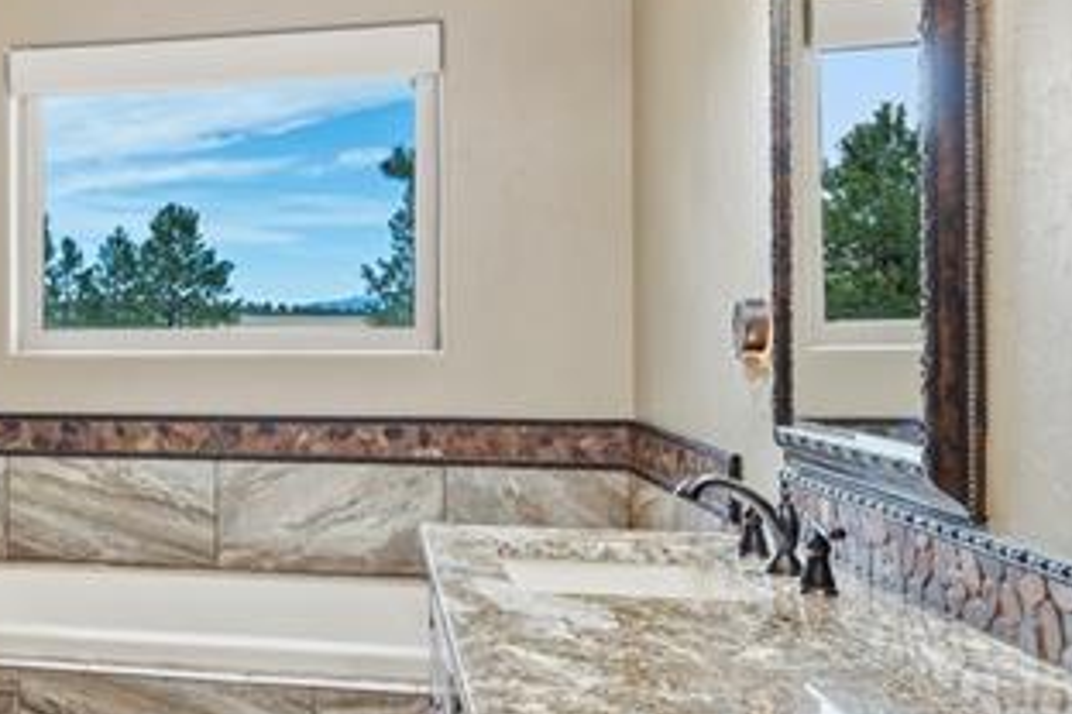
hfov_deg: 37.2
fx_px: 1370
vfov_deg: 29.2
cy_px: 302
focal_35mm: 46
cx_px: -52
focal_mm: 14
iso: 400
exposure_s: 1/8
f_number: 8
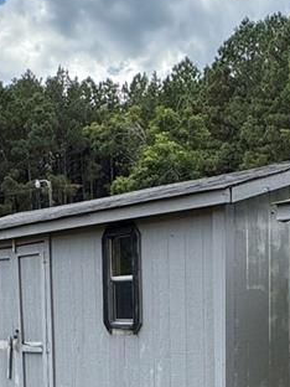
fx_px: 771
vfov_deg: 26.8
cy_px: 378
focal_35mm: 69
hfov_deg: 20.6
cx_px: 289
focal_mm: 2.22
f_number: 2.2
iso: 40
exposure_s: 1/508
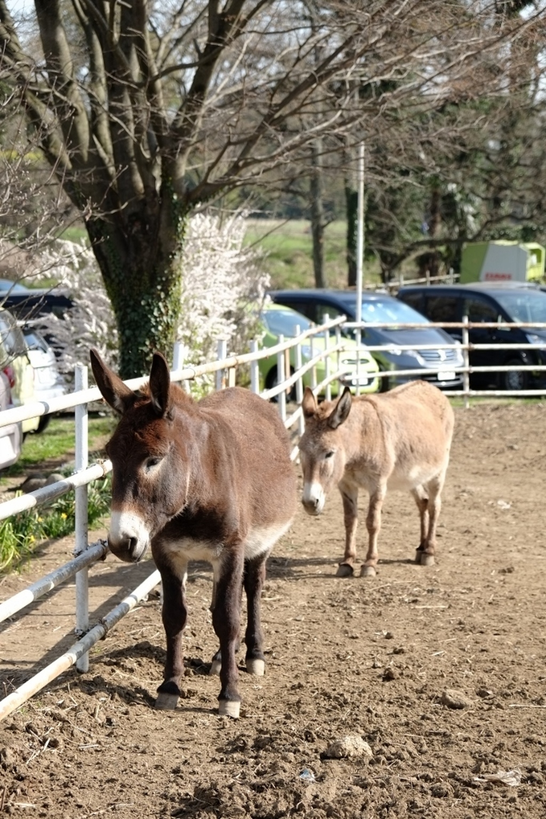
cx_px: 273
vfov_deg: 24.5
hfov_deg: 16.5
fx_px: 1887
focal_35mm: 83
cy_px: 410
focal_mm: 55
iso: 200
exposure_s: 1/600
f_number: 4
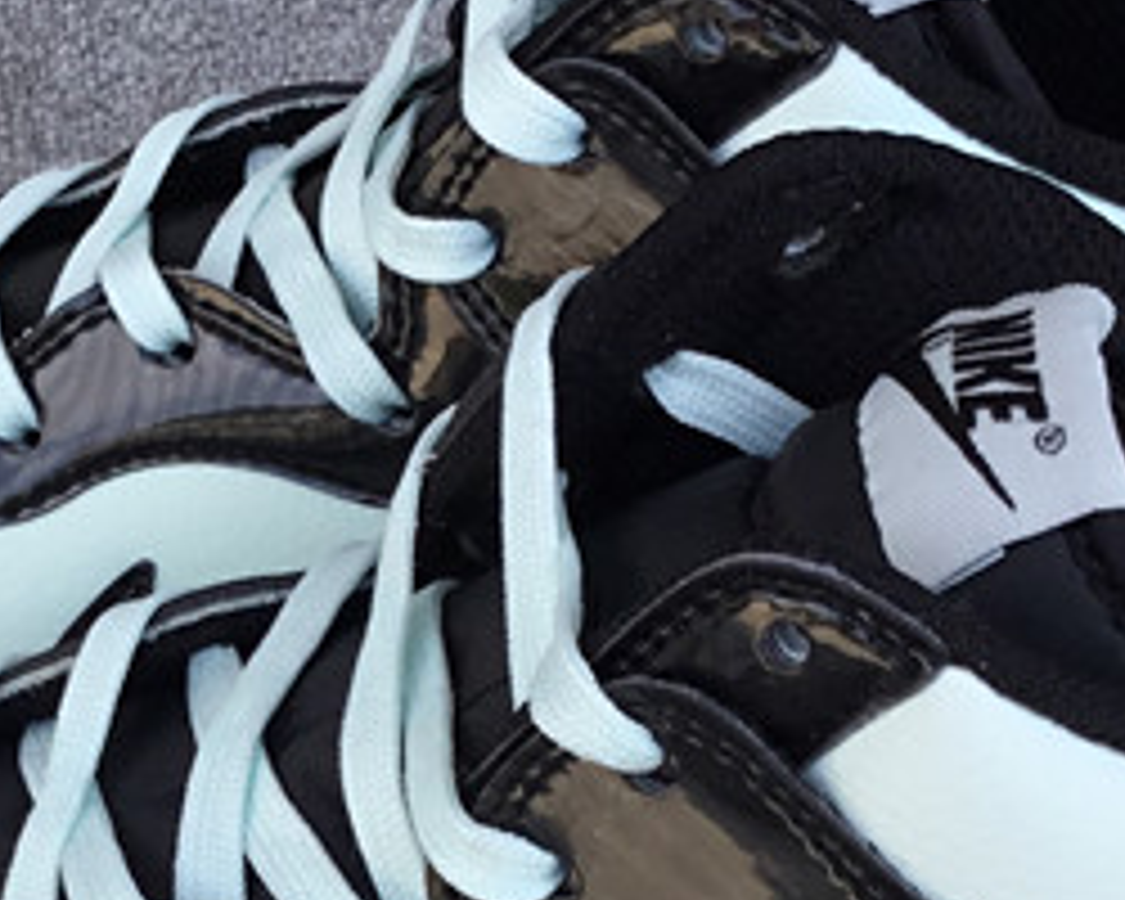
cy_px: 826
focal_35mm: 109
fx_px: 3629
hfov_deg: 17.4
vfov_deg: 14.0
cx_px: 135
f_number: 2.4
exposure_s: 1/286
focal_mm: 3.3
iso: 25
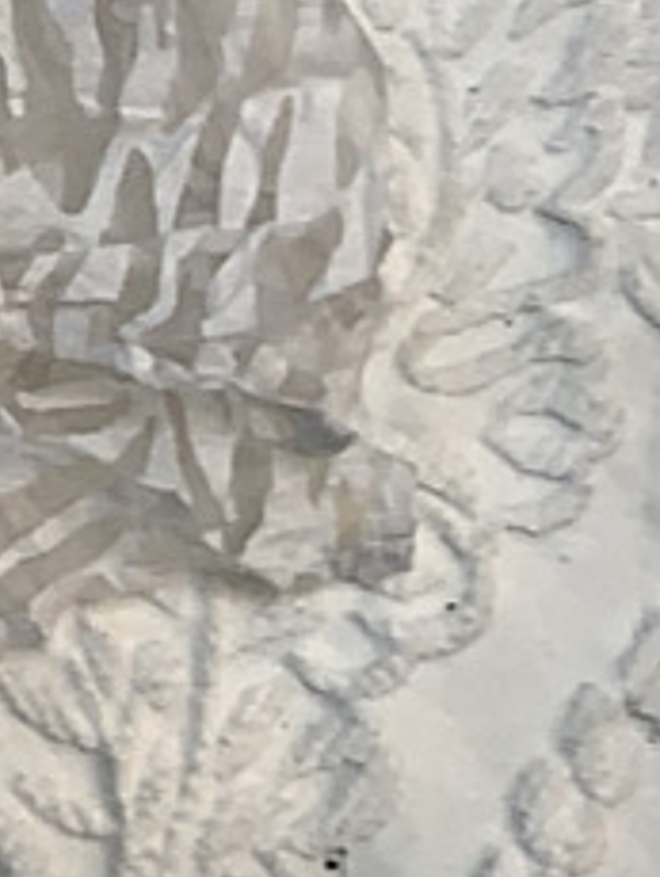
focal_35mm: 122
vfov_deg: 15.7
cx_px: -813
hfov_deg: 10.7
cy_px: -107
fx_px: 3096
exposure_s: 1/120
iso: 25
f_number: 1.8
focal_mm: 4.25
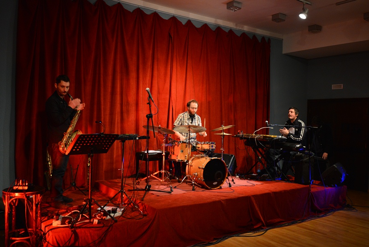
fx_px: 359
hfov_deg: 54.4
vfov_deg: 37.9
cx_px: 184
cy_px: 124
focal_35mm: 35
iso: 1600
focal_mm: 35
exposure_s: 1/80
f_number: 4
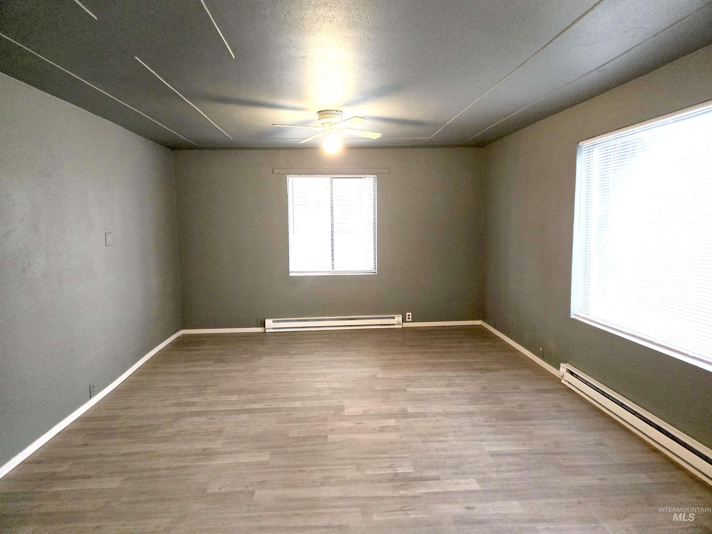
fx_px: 473
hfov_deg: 73.9
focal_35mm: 23
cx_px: 356
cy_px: 267
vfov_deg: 58.9
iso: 800
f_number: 1.8
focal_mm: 5.4
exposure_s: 1/120
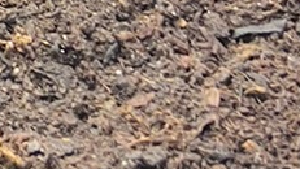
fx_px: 1997
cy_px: -406
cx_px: -284
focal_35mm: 251
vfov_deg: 4.6
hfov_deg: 8.2
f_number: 1.5
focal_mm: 5.7
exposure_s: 1/434
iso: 50
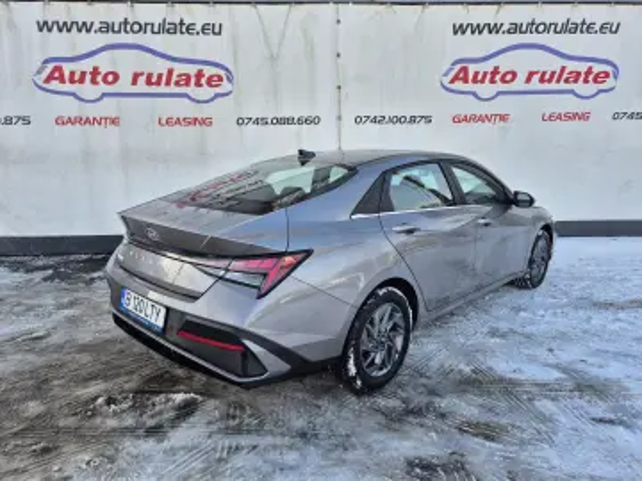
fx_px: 427
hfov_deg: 73.9
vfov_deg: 58.9
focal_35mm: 23
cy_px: 240
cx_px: 321
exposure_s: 1/404
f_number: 1.8
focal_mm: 5.4
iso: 25
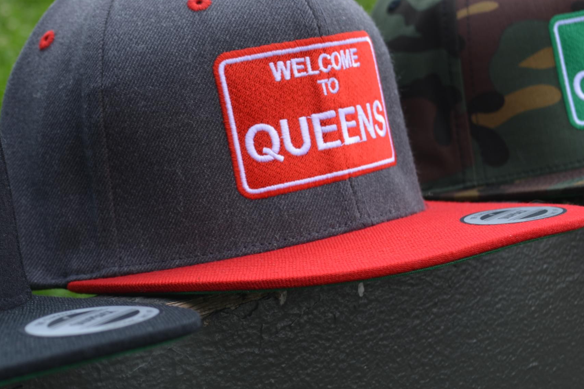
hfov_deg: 22.3
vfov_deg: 15.2
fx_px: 1460
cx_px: 108
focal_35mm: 90
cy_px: 136
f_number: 6.3
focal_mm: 34
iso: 100
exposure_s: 1/125
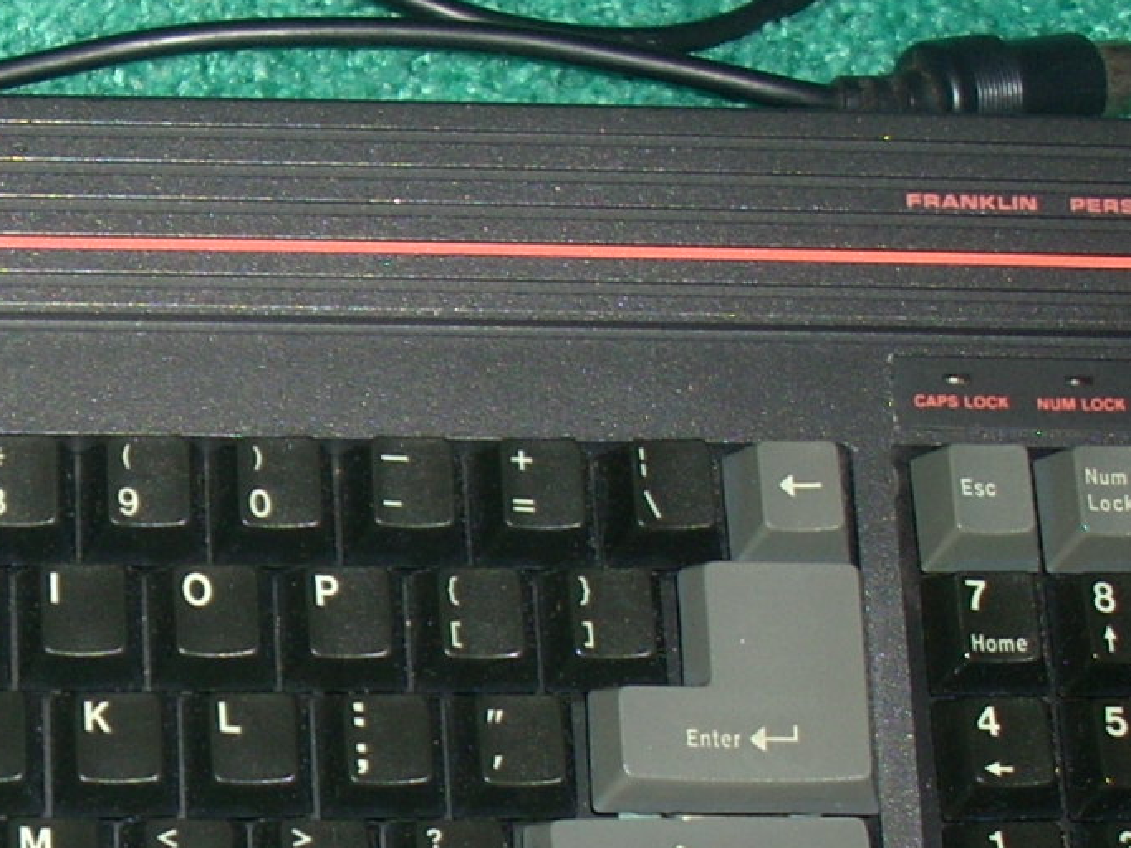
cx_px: -50
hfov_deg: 17.3
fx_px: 3626
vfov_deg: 13.3
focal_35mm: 111
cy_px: 706
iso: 64
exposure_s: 1/60
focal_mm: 6.2
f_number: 2.8
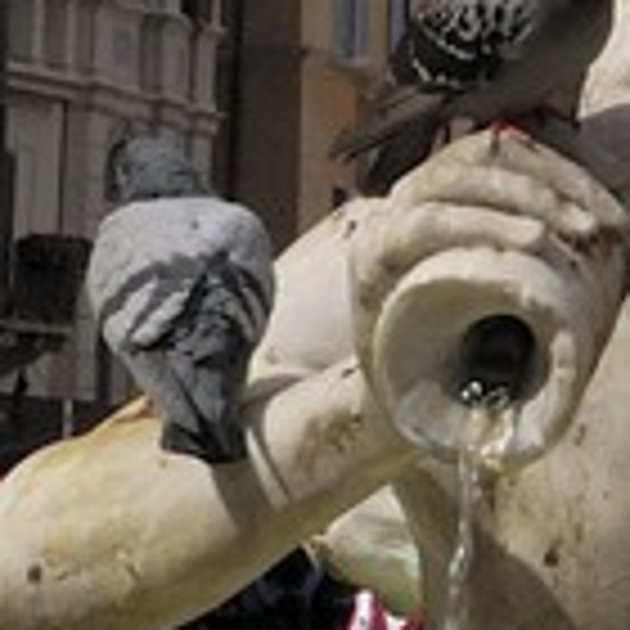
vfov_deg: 4.3
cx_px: 3204
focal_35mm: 407
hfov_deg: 3.8
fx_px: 8380
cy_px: 63
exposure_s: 1/160
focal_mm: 28
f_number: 15
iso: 100
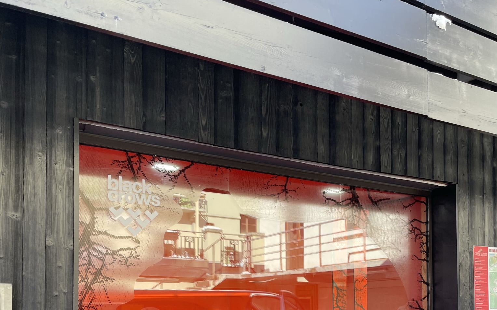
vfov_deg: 32.3
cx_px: 250
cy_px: 294
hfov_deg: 52.8
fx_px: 501
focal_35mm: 37
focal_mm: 4.2
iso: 32
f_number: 1.6
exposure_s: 1/255
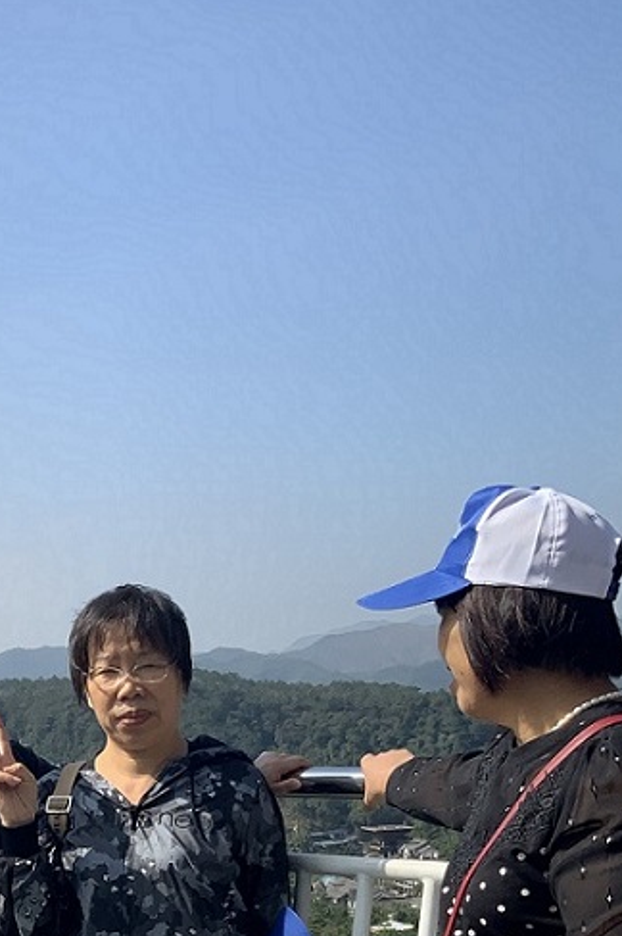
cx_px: -9
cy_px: 949
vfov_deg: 28.9
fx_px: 1687
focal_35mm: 65
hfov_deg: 20.2
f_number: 1.8
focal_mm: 3
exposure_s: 1/1786
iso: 16
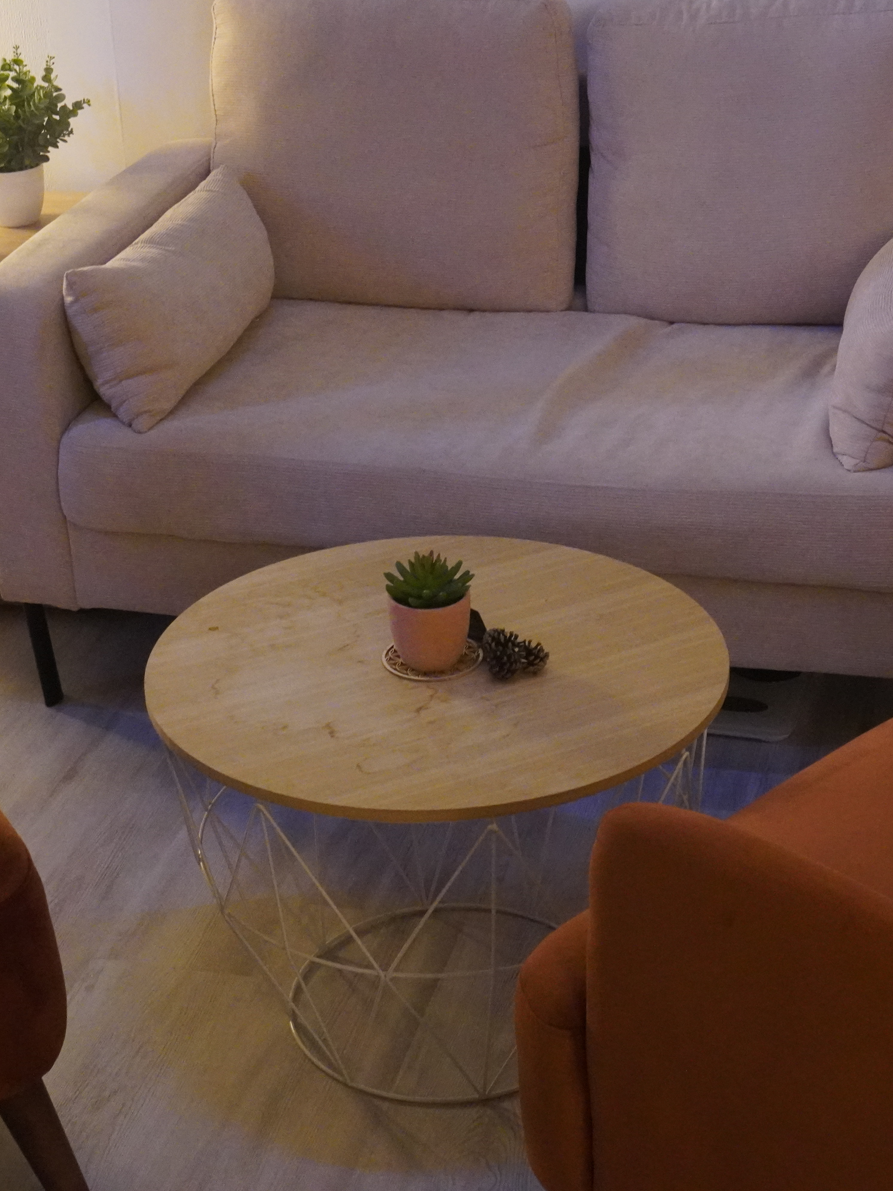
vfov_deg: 31.7
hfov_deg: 24.0
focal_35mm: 61
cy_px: 593
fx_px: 2098
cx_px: 488
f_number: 11
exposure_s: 1/15
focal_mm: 28
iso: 6400
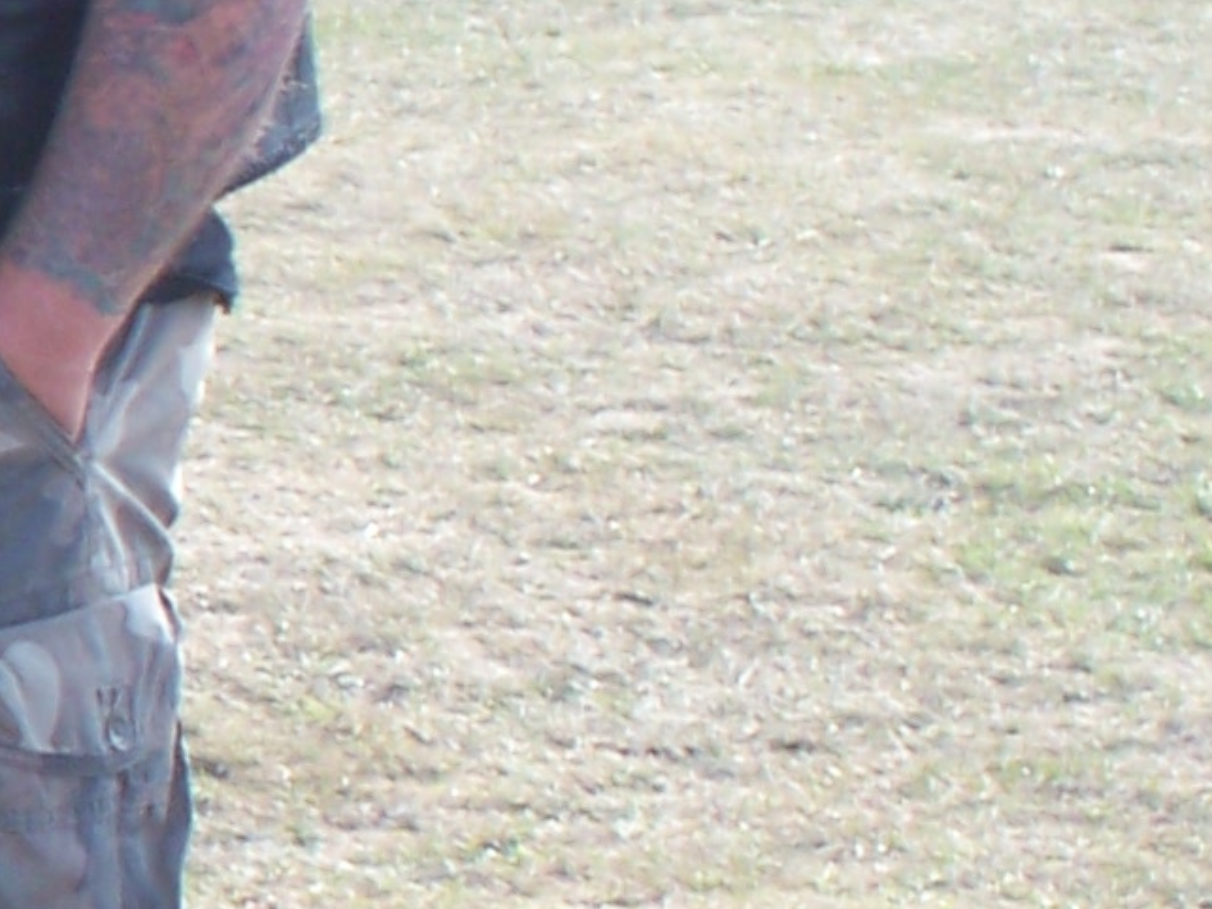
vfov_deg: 6.6
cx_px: -1429
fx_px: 7841
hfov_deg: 8.3
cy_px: 343
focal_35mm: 224
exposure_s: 1/100
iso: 64
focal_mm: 7.54
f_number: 2.8
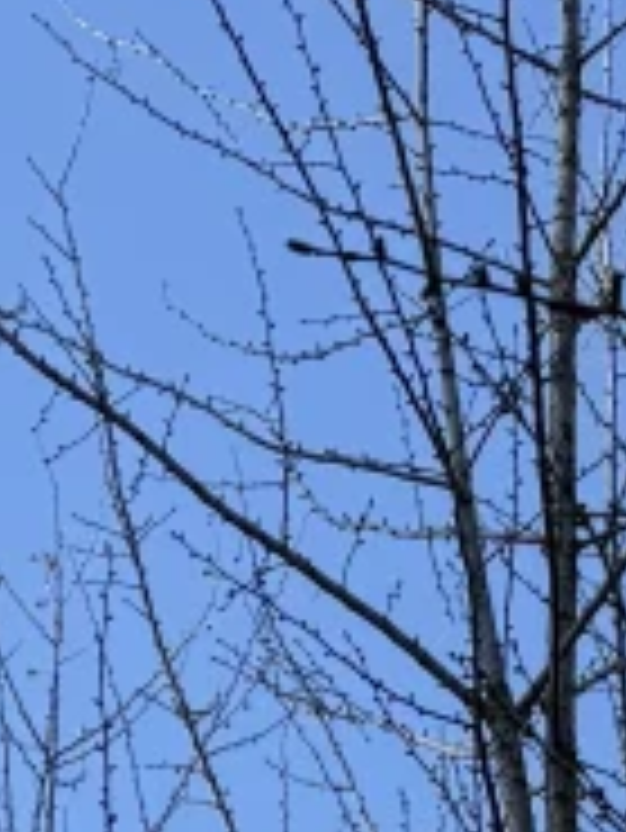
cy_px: 2456
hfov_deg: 7.9
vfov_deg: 8.8
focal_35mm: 187
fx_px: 4504
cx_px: 549
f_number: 1.78
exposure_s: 1/1818
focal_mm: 6.76
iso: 80
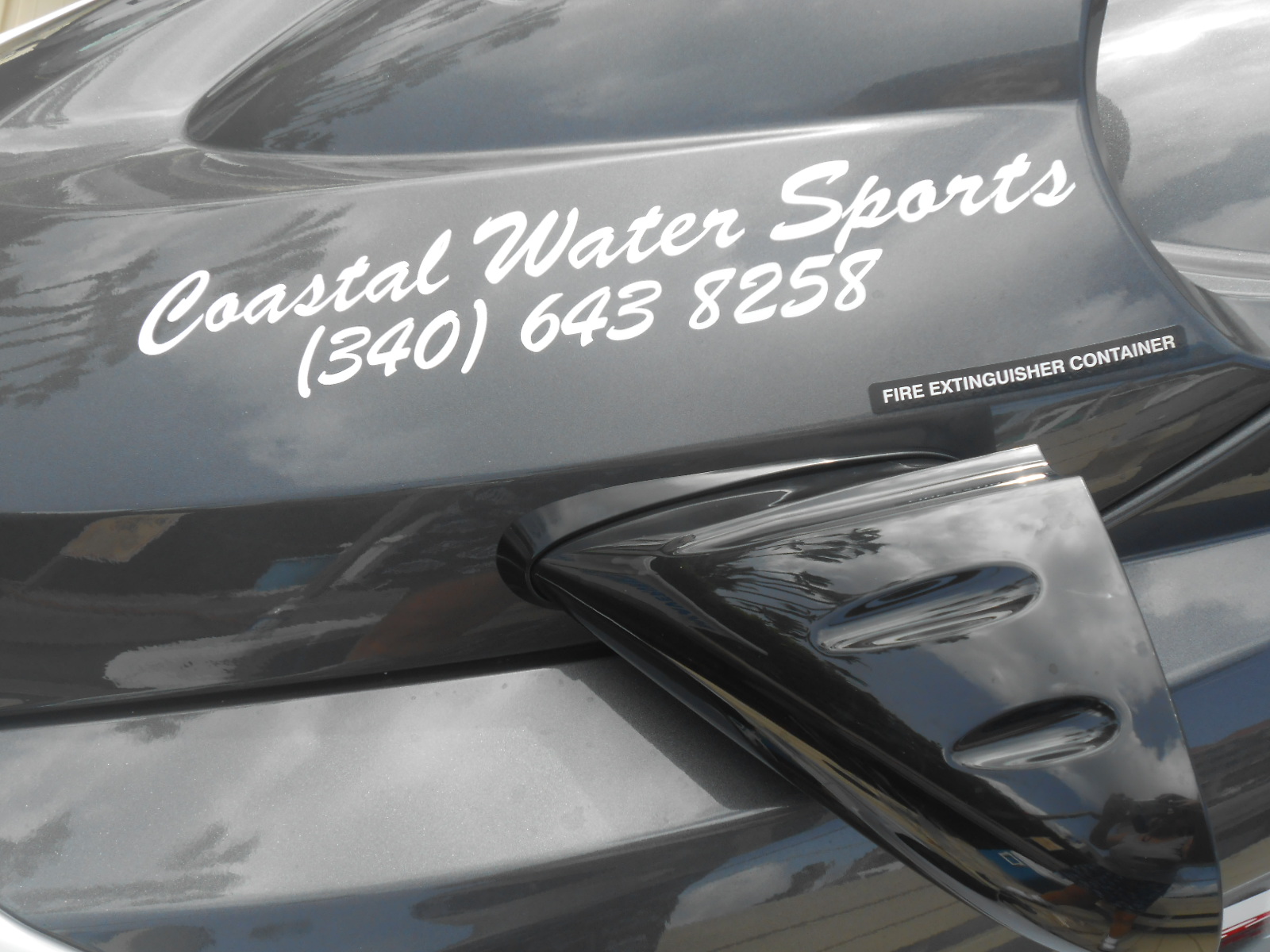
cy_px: 476
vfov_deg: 32.9
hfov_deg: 42.9
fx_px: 1614
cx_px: 635
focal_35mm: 44
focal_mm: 7.8
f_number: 4.5
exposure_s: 1/250
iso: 80
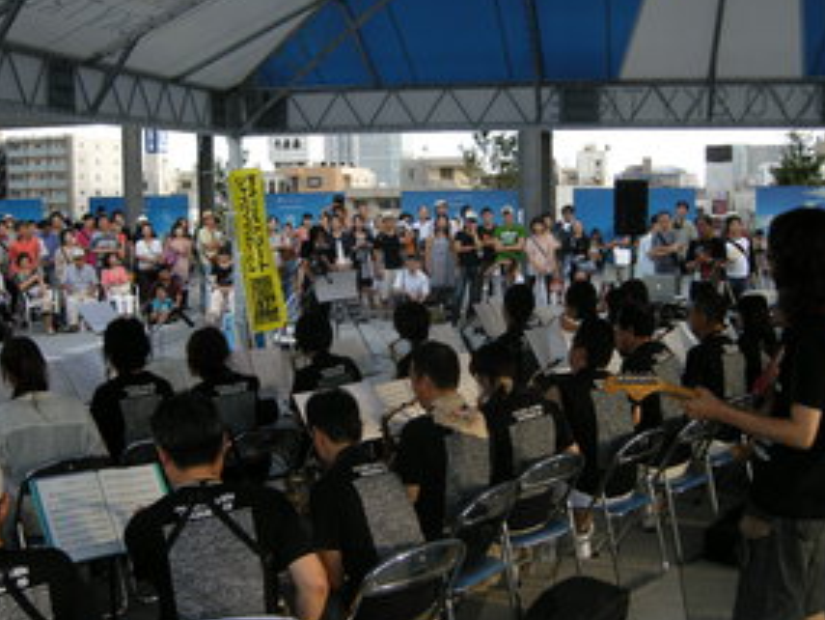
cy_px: 316
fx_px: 1025
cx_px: 405
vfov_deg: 33.6
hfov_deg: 43.8
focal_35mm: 43
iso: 67
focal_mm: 7.5
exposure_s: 1/63.1
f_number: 2.7
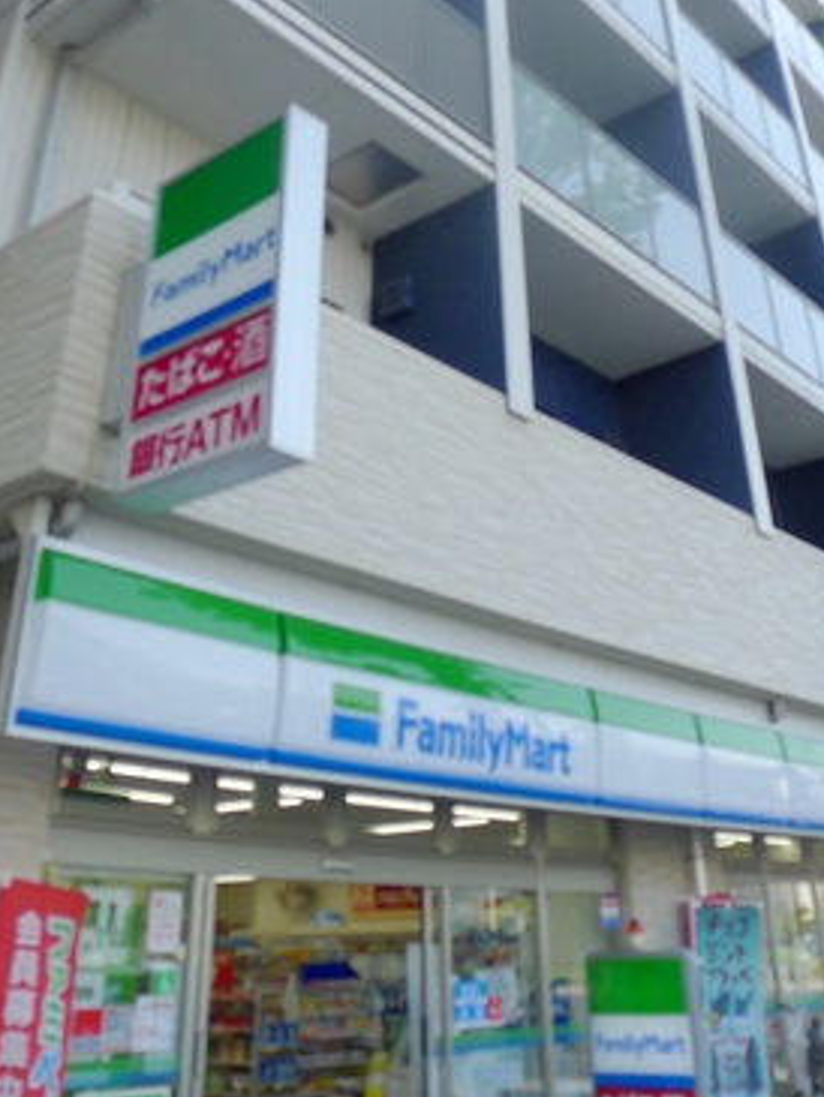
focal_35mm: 46
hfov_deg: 31.5
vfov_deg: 38.9
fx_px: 1459
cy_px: 156
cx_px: 426
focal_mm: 5.1
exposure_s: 1/250
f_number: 2.8
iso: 80
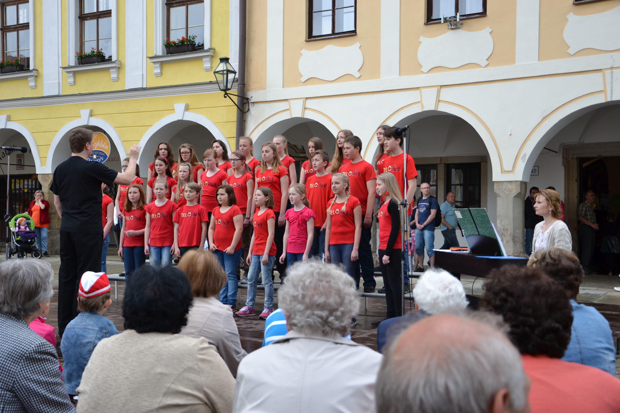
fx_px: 775
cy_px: 206
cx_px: 310
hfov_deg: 43.6
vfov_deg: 29.9
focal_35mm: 45
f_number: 5.6
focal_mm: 30
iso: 100
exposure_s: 1/125
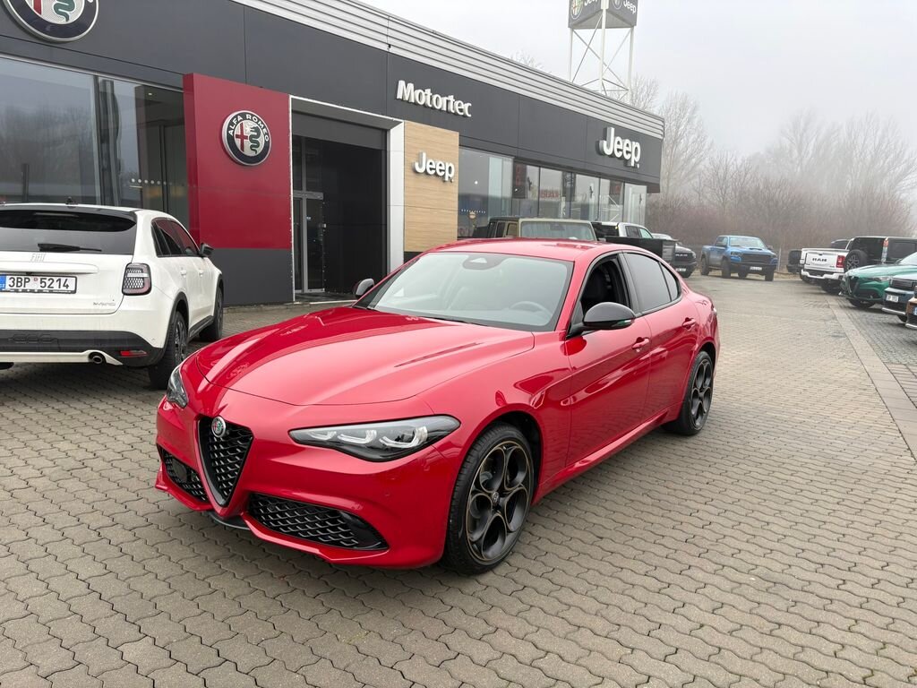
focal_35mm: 26
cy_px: 344
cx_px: 458
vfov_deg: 53.1
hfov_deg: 67.3
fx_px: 689
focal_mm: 5.96
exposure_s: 1/354
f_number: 1.6
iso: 50
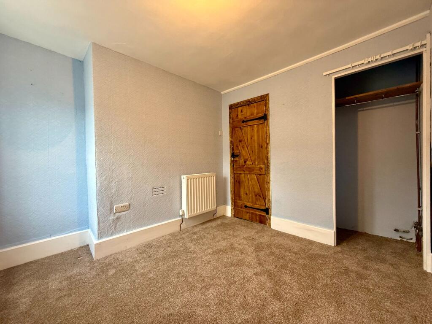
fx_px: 175
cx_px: 216
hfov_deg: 102.1
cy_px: 162
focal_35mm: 14
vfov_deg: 85.7
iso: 250
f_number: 2.2
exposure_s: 1/99
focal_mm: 2.22
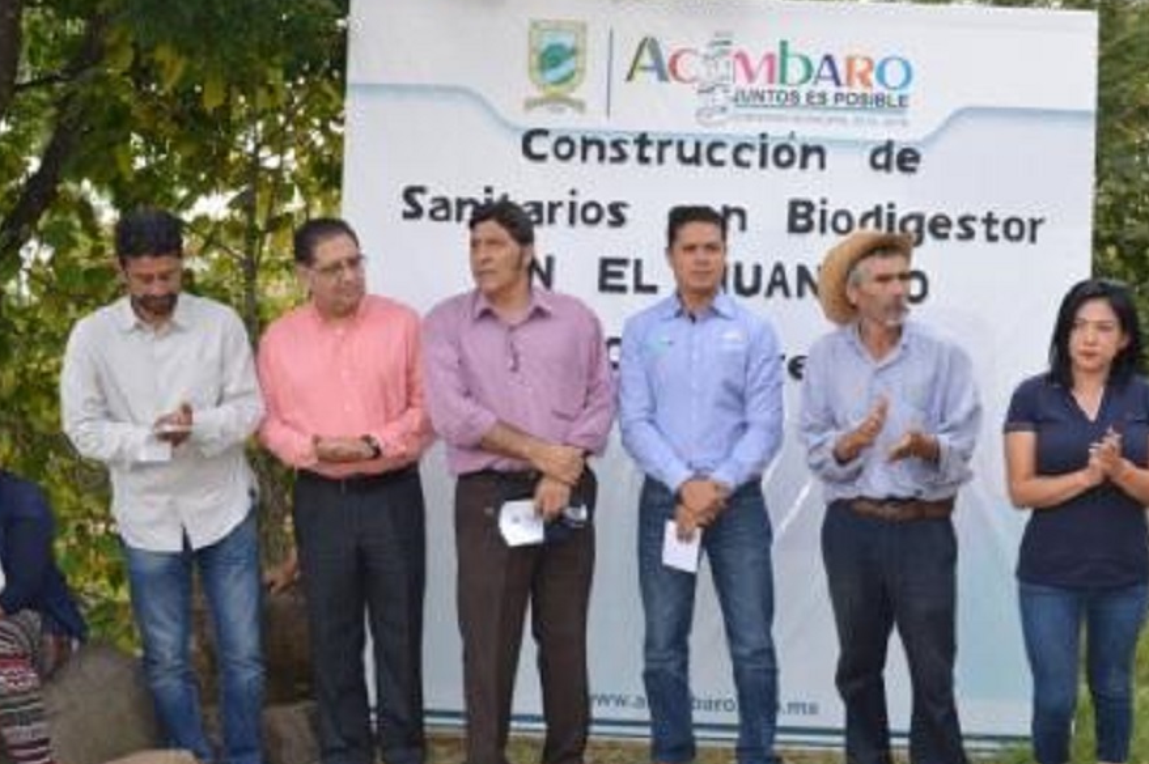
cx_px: 622
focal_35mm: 41
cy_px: 402
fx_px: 1308
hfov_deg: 47.4
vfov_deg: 32.6
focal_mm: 24
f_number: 9
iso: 800
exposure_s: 1/200
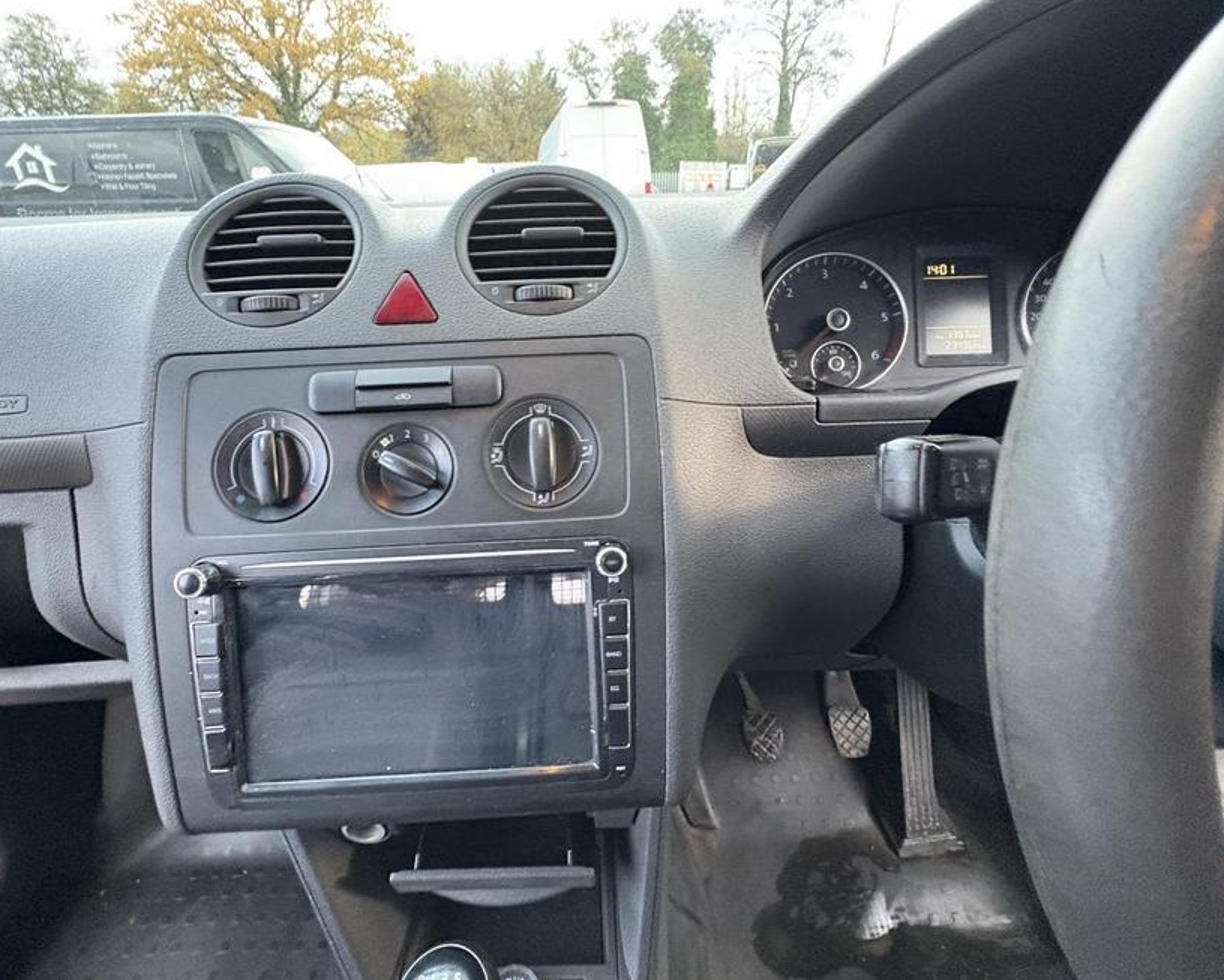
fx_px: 543
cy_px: 494
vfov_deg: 84.0
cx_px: 596
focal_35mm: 15
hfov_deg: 96.8
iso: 640
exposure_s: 1/60
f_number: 2.2
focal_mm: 2.22
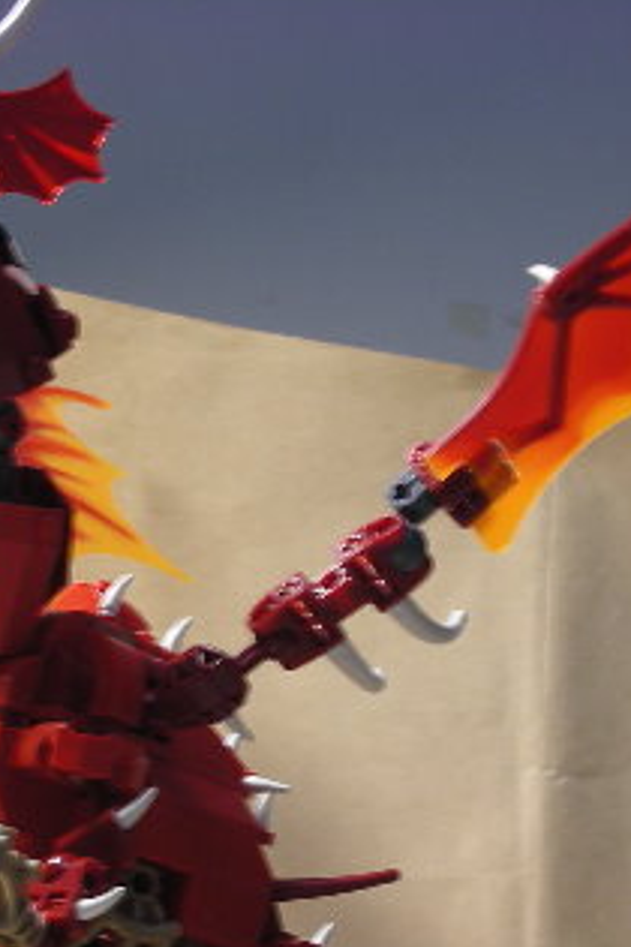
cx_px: 255
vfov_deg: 27.0
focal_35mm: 74
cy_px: 713
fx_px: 1945
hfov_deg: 18.4
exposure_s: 1/10.4
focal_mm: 5.8
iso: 50
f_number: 3
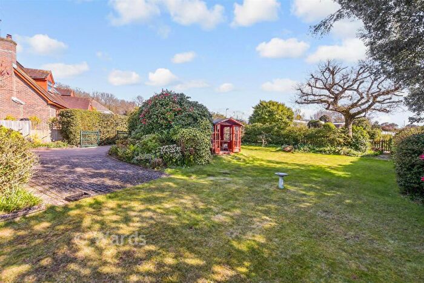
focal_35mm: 15
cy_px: 142
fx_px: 177
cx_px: 212
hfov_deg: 100.4
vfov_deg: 77.4
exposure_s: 1/160
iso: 200
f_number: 8
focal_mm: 10
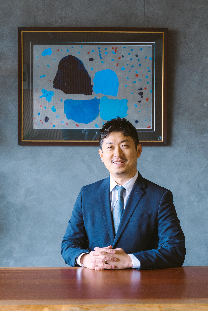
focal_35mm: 76
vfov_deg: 26.7
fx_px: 659
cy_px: 156
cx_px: 104
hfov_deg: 17.9
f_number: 5
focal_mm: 51
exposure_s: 1/40
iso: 640
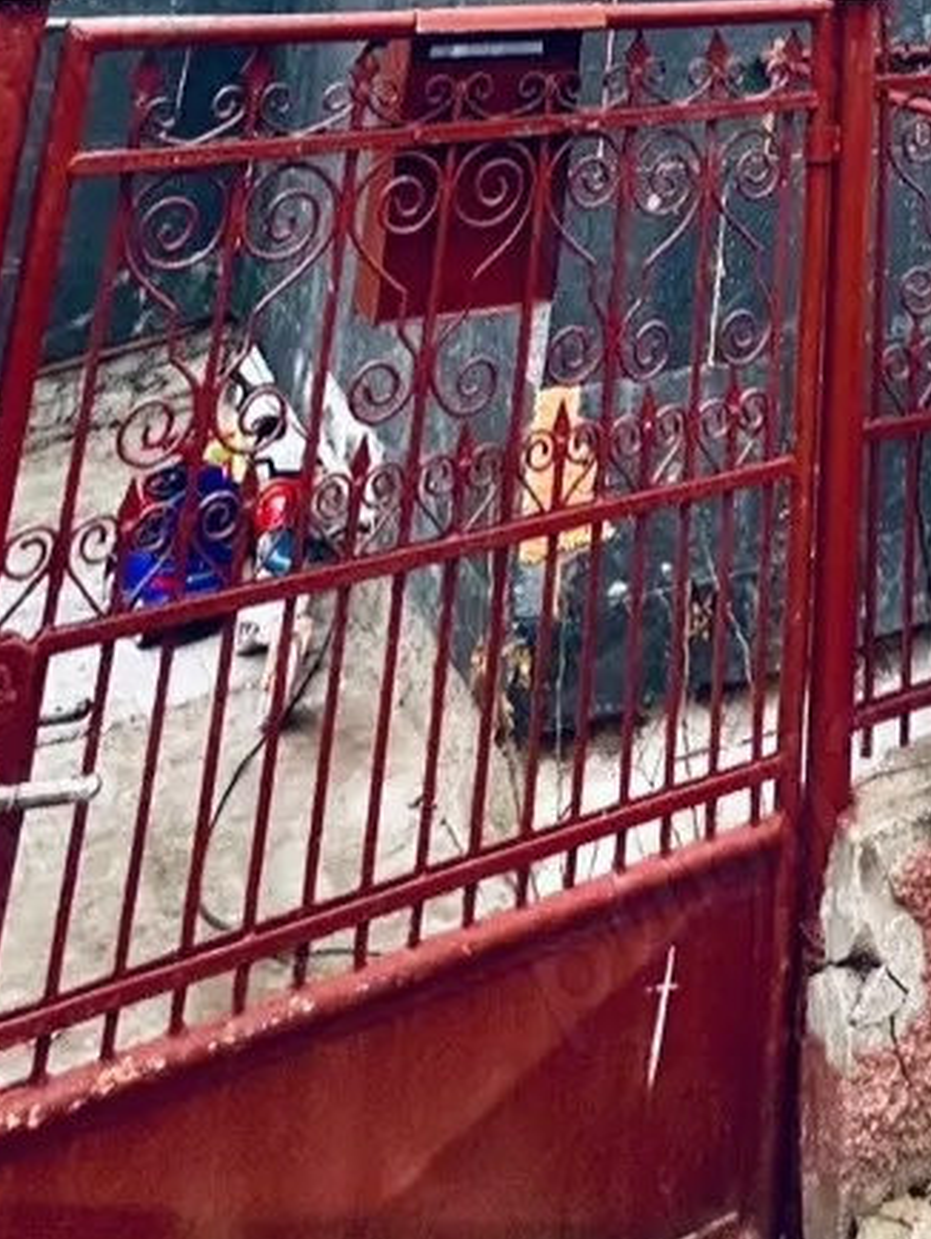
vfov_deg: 29.1
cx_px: 1020
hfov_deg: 30.2
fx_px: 1540
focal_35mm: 43
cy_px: -580
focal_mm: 2.22
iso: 40
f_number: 2.2
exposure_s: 1/282
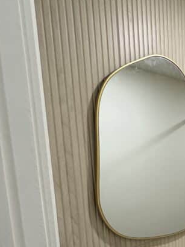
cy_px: 189
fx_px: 250
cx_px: 227
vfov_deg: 50.2
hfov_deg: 32.7
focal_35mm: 35
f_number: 2.2
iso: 320
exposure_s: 1/120
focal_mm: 2.22
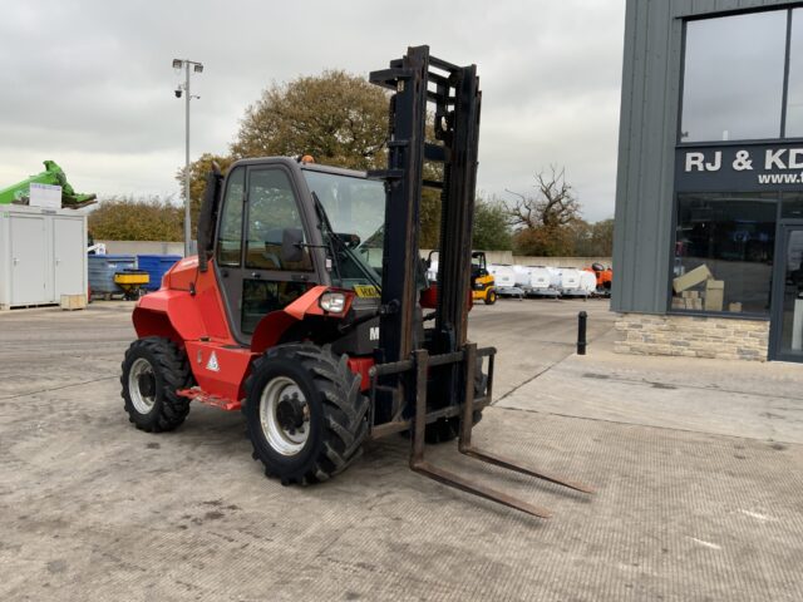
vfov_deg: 48.2
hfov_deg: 61.7
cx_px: 402
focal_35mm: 29
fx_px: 673
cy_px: 301
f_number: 1.8
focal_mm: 3
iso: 25
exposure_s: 1/122
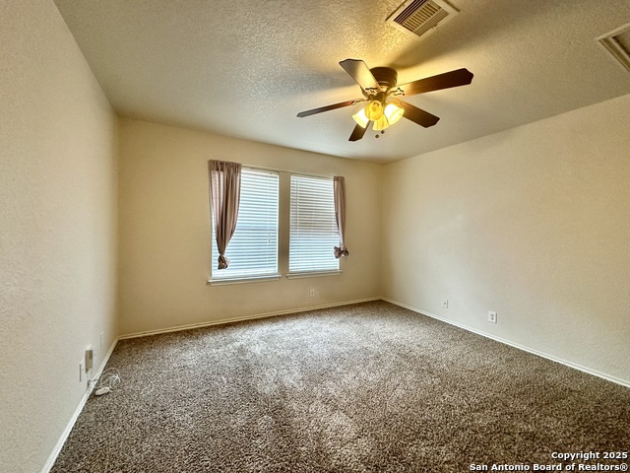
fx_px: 255
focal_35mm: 14
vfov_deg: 85.7
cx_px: 315
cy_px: 236
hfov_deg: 102.1
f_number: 2.2
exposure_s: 1/60
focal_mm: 2.22
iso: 200
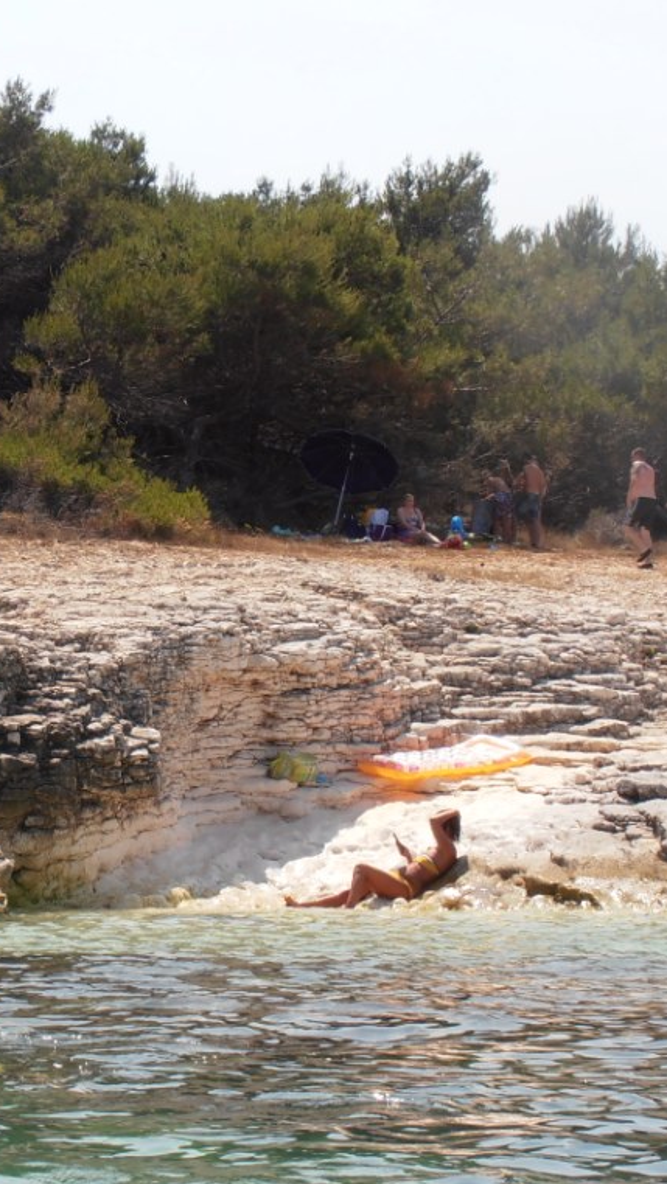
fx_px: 3174
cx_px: 53
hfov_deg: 11.9
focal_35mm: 101
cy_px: 592
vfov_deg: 21.1
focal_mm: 12.29
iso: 80
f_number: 12
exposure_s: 1/100
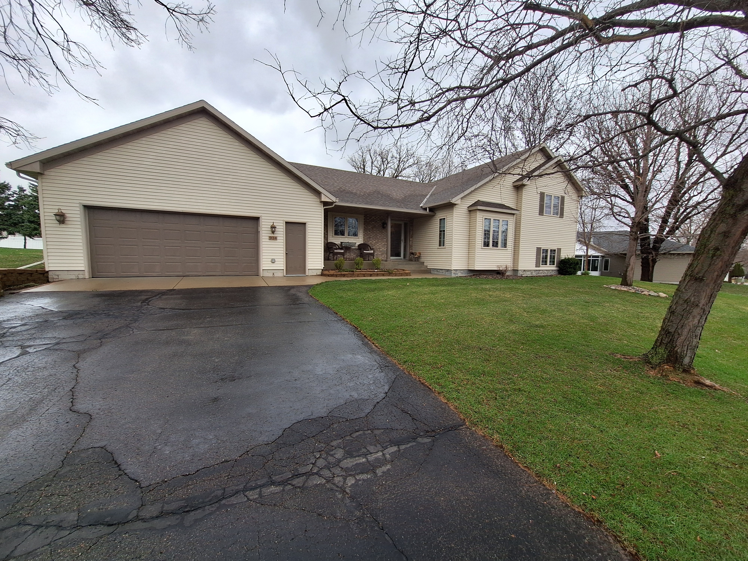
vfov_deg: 89.9
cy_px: 280
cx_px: 374
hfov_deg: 106.2
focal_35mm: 13
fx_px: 281
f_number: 2.2
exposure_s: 1/618
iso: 40
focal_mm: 1.74
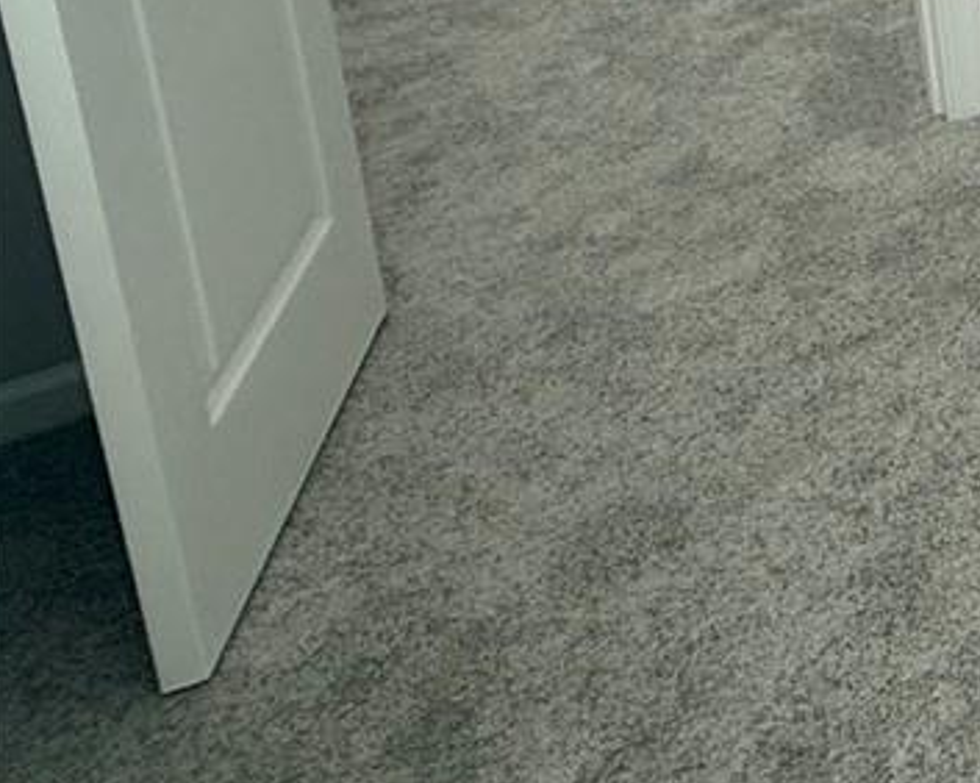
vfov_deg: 20.0
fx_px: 1797
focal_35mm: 62
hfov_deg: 16.5
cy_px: -500
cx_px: 2207
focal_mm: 2.22
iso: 80
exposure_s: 1/120
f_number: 2.2
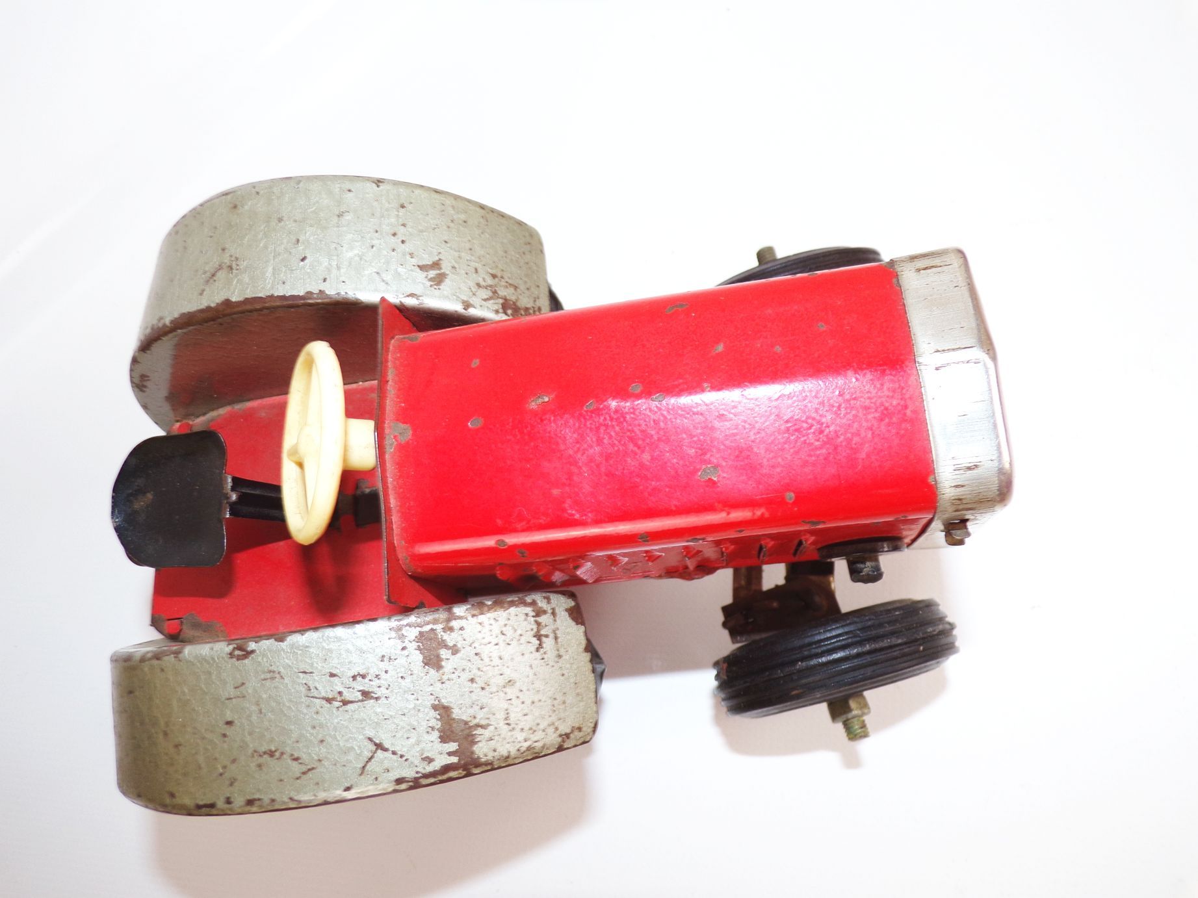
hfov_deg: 71.6
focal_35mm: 24
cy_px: 449
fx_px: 831
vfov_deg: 56.8
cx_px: 599
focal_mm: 4.3
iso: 80
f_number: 3
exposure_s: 1/34
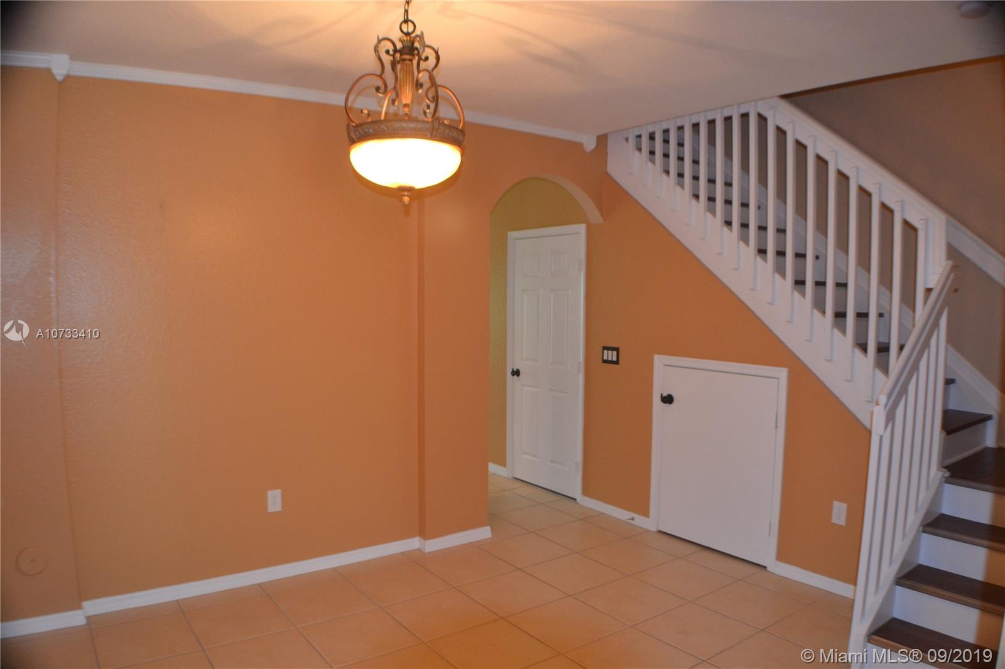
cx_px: 502
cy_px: 334
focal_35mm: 33
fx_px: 921
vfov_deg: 40.0
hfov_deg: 57.2
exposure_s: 1/60
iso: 800
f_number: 3.8
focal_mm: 22
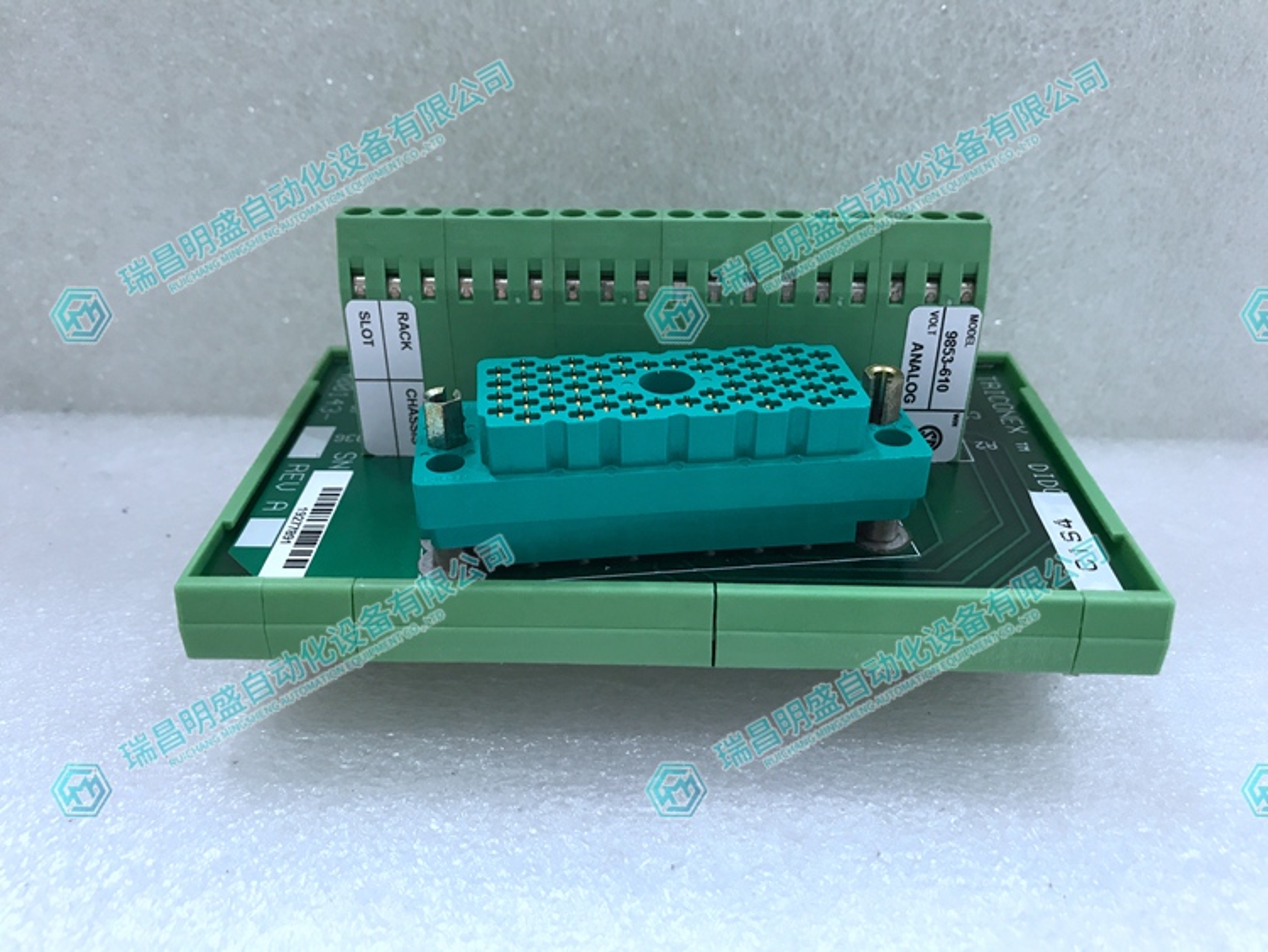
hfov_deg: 63.4
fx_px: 1026
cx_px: 634
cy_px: 476
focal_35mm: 28
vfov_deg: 49.8
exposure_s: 1/25
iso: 32
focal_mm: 3.99
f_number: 1.8
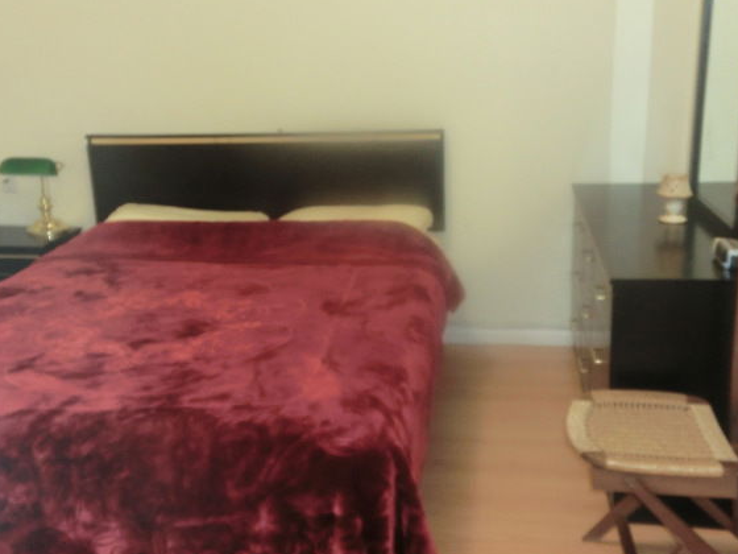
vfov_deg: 44.1
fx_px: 682
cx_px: 372
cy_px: 257
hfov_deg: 56.8
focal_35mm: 32
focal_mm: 5
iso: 400
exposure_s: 1/15
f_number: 3
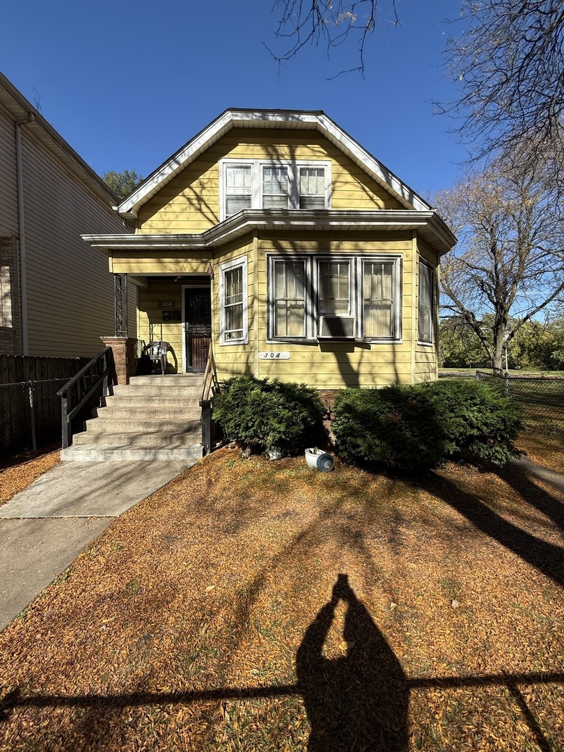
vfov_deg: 102.1
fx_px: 304
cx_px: 282
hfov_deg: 85.7
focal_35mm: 14
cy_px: 376
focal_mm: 2.22
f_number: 2.2
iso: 50
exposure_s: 1/1534
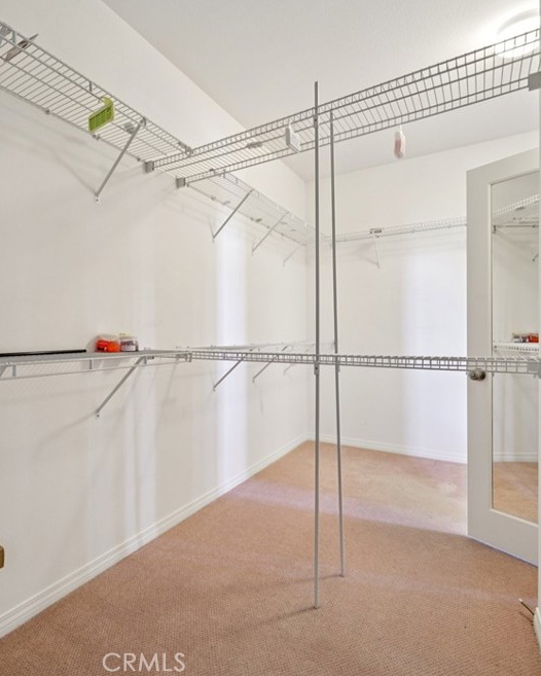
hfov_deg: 69.1
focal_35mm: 19
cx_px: 186
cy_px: 326
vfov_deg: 83.2
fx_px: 380
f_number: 8
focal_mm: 13
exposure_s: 1/5
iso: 400
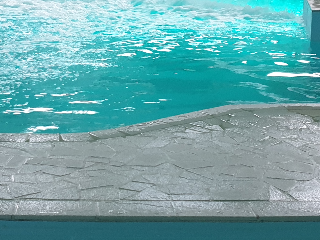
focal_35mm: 67
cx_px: 109
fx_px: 619
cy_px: 48
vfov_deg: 21.6
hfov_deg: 28.8
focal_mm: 4.3
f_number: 1.5
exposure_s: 1/34
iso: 250
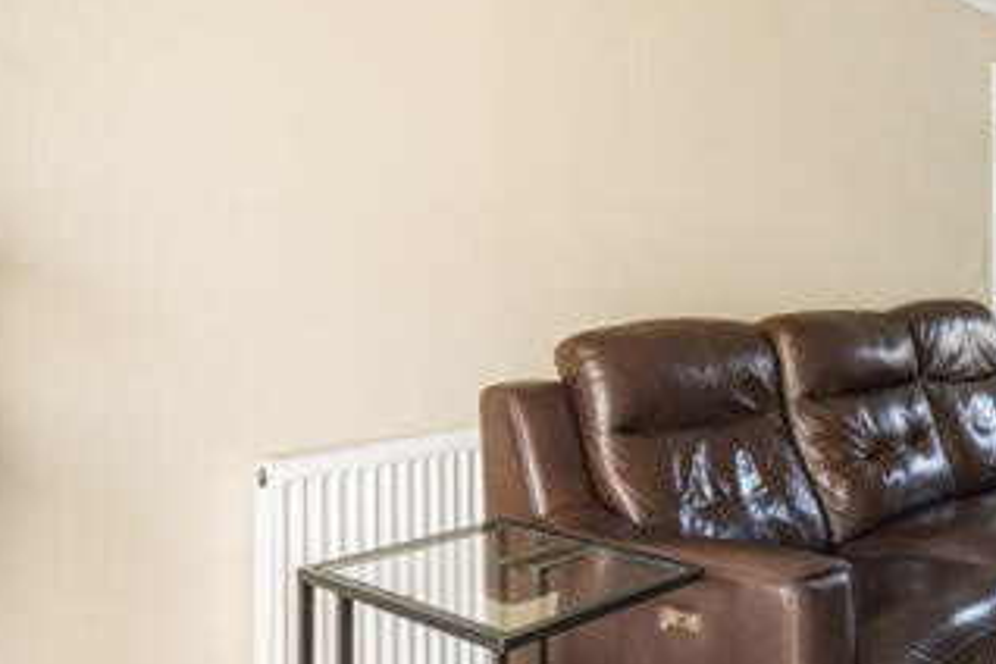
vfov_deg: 40.0
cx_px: 954
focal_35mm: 33
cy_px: 321
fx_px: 913
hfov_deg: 48.9
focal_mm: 16
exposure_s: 1/8
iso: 400
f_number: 8
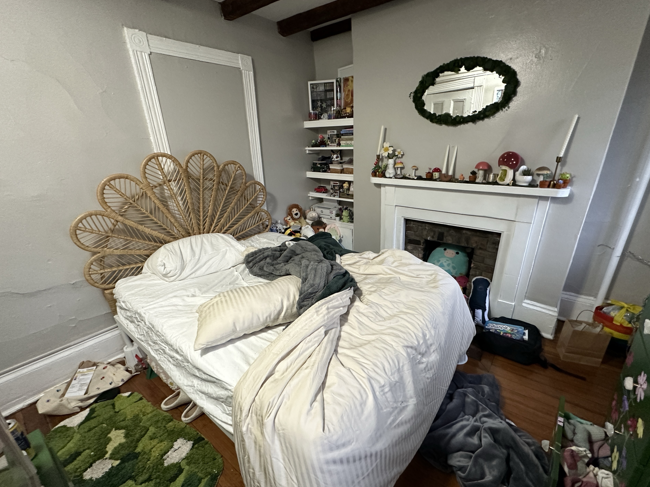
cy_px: 256
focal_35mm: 15
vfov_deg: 81.7
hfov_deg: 98.1
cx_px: 344
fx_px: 282
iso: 320
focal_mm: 2.22
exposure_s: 1/60
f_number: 2.2
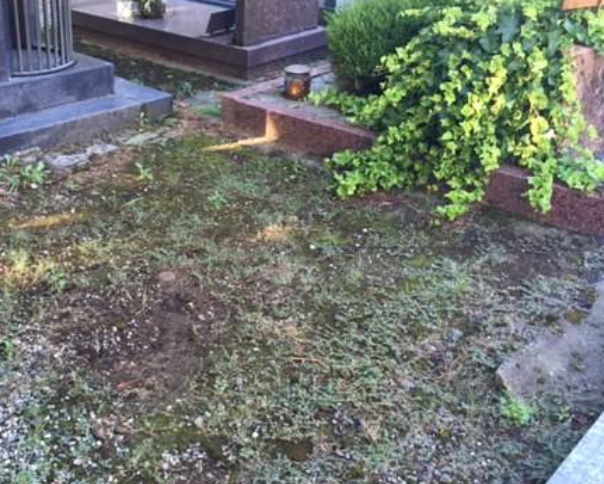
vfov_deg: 35.3
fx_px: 751
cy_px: 324
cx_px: 207
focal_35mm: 42
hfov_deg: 43.3
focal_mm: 4.15
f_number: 2.2
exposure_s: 1/33
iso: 40
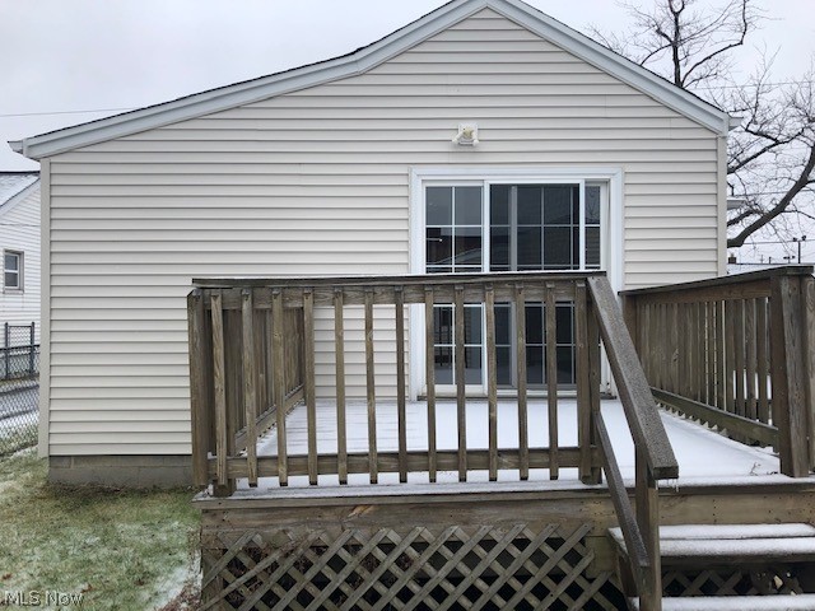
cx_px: 408
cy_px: 306
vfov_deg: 49.7
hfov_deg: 63.4
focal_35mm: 28
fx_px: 659
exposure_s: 1/592
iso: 20
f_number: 1.8
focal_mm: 3.99
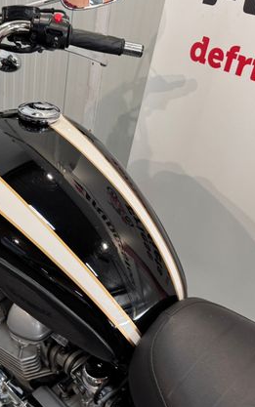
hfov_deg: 32.3
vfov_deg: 50.3
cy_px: 191
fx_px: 433
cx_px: 71
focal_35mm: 39
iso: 160
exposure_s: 1/50
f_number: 1.78
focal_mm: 6.76
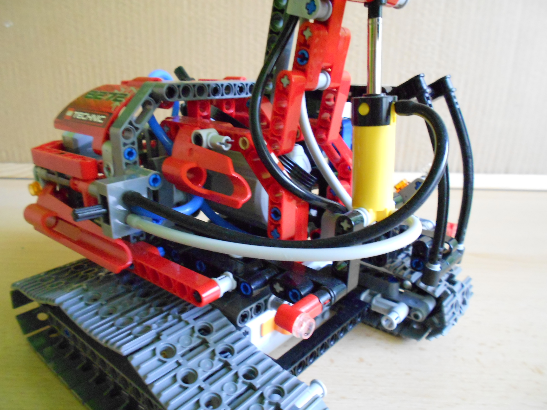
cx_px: 274
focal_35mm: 26
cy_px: 205
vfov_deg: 53.1
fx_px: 411
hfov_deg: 67.3
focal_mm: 4.6
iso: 800
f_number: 3.2
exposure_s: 1/5
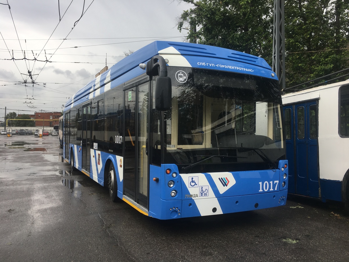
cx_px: 174
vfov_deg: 48.2
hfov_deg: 61.7
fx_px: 292
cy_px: 131
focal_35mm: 29
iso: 25
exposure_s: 1/444
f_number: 2.2
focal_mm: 4.15
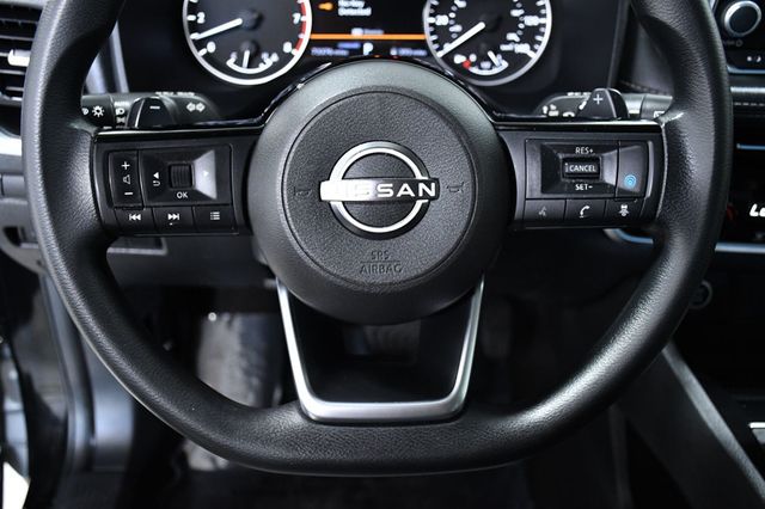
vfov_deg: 34.2
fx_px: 828
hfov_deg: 49.6
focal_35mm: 39
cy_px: 254
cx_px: 382
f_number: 4.5
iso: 2500
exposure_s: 1/80
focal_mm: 26
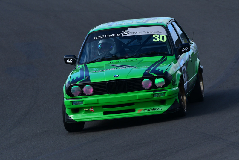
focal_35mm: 555
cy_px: 80
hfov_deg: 3.7
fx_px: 3686
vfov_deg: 2.5
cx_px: 120
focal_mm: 370
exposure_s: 1/640
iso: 400
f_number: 9
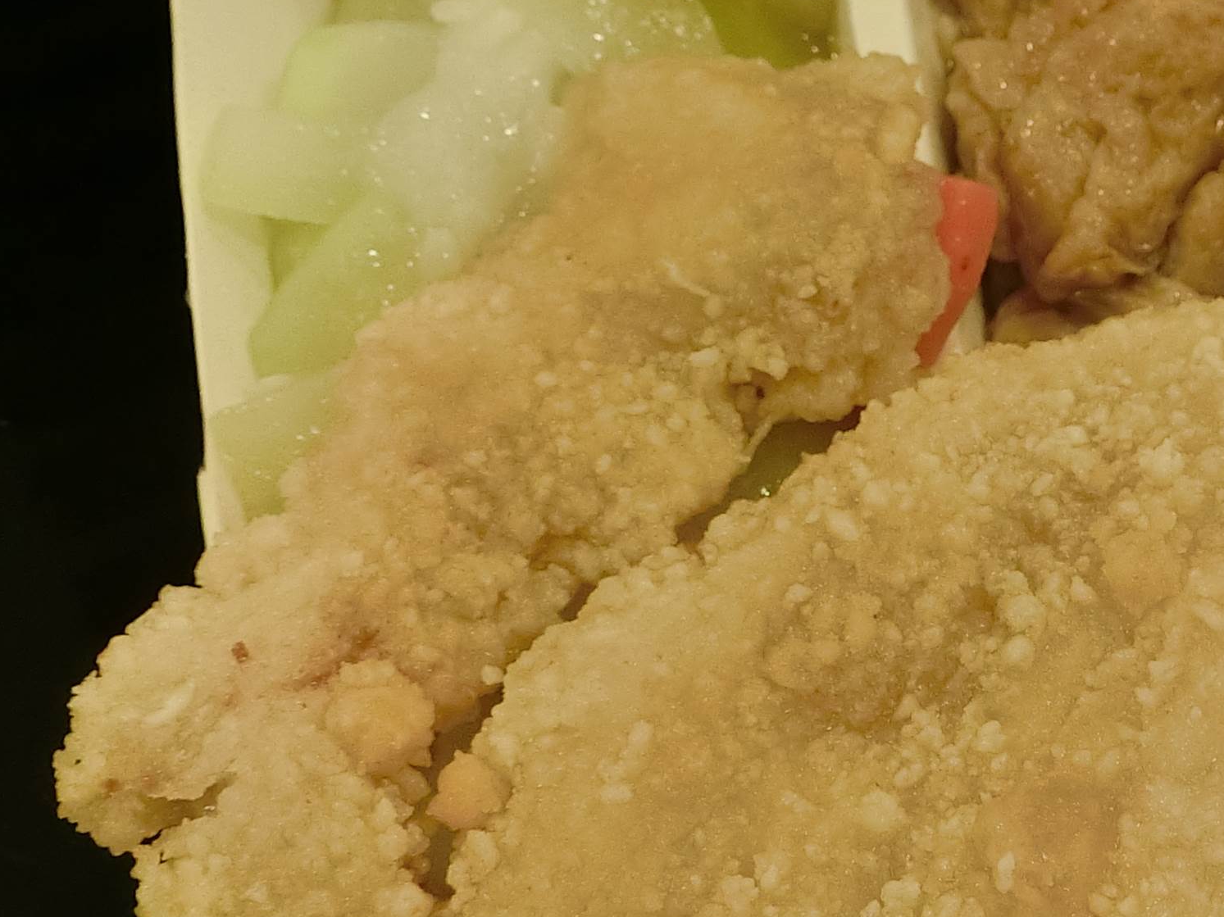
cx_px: 1217
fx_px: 2369
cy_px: 579
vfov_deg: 21.9
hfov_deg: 27.4
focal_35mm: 67
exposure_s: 1/40
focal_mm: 5.4
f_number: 2.8
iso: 400
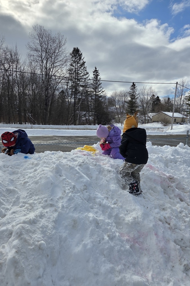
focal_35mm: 24
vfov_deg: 73.8
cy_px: 143
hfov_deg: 53.1
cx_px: 99
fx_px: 190
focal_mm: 5.4
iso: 40
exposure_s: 1/7891
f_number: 1.8
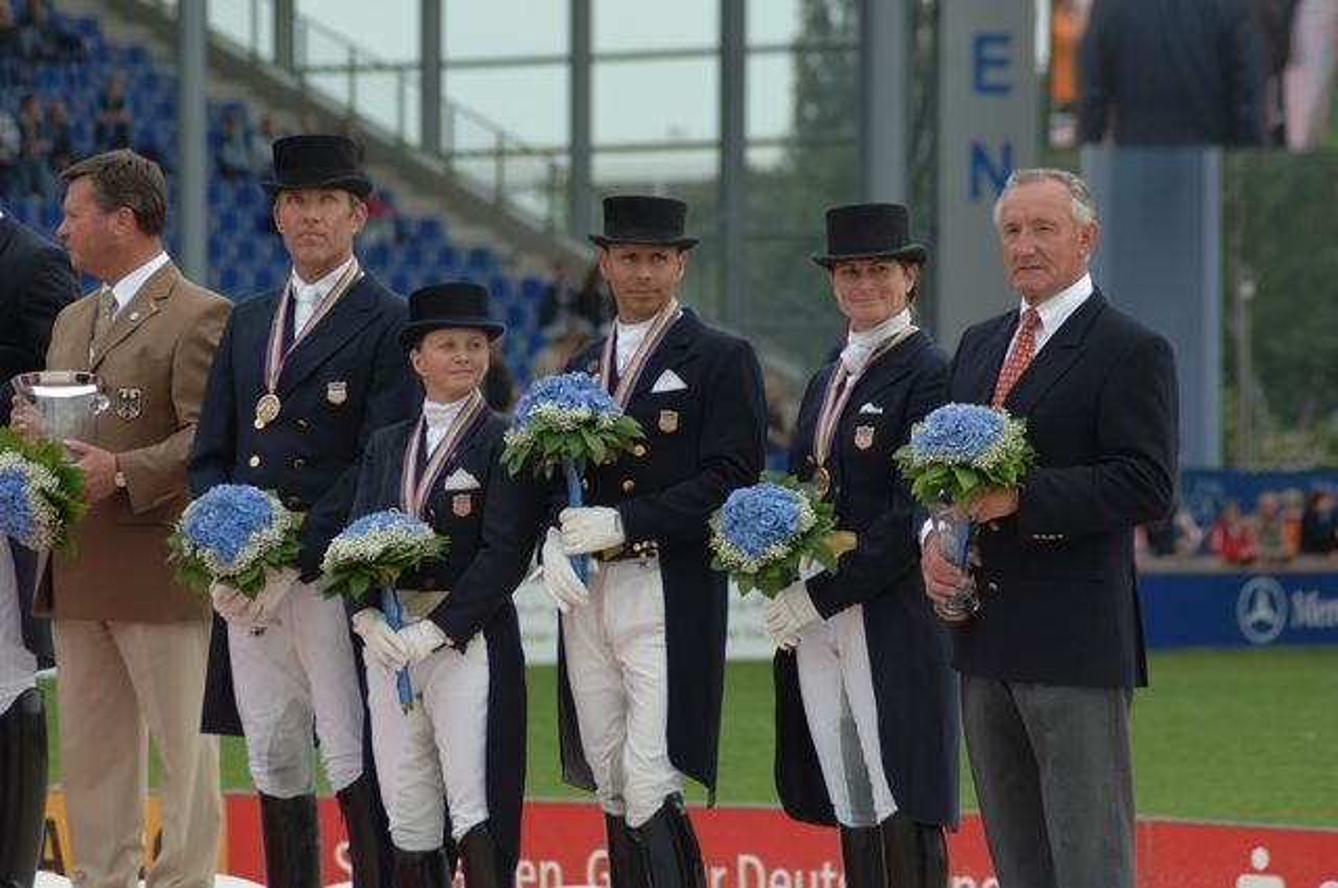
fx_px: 10579
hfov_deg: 7.2
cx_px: 669
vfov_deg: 4.8
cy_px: 444
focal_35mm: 285
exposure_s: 1/250
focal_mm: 190
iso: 200
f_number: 5.6
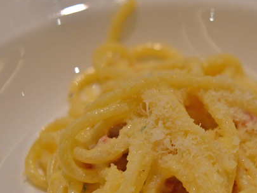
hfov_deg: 23.1
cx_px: 179
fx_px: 624
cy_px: 102
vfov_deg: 17.6
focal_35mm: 84
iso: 800
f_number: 4
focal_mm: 27
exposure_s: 1/30
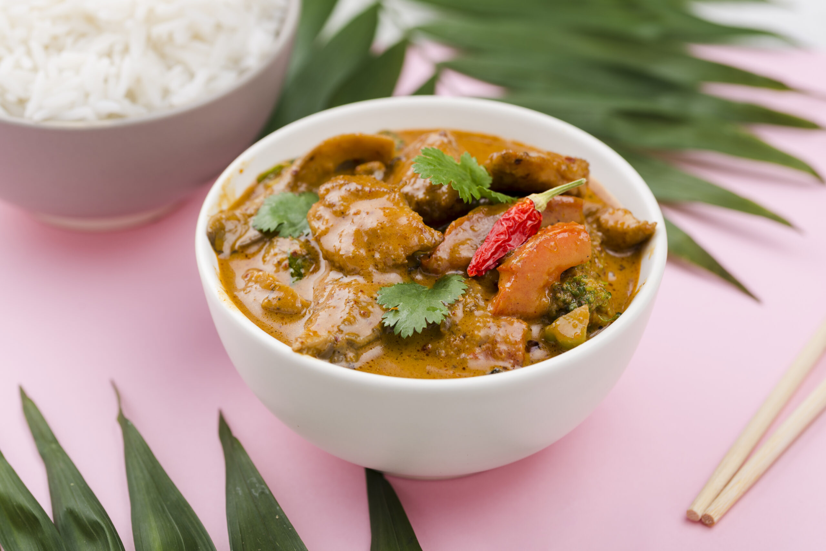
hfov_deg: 19.4
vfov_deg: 13.1
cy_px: 276
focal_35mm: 105
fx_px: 2410
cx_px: 413
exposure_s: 1/100
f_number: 9
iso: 100
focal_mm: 105
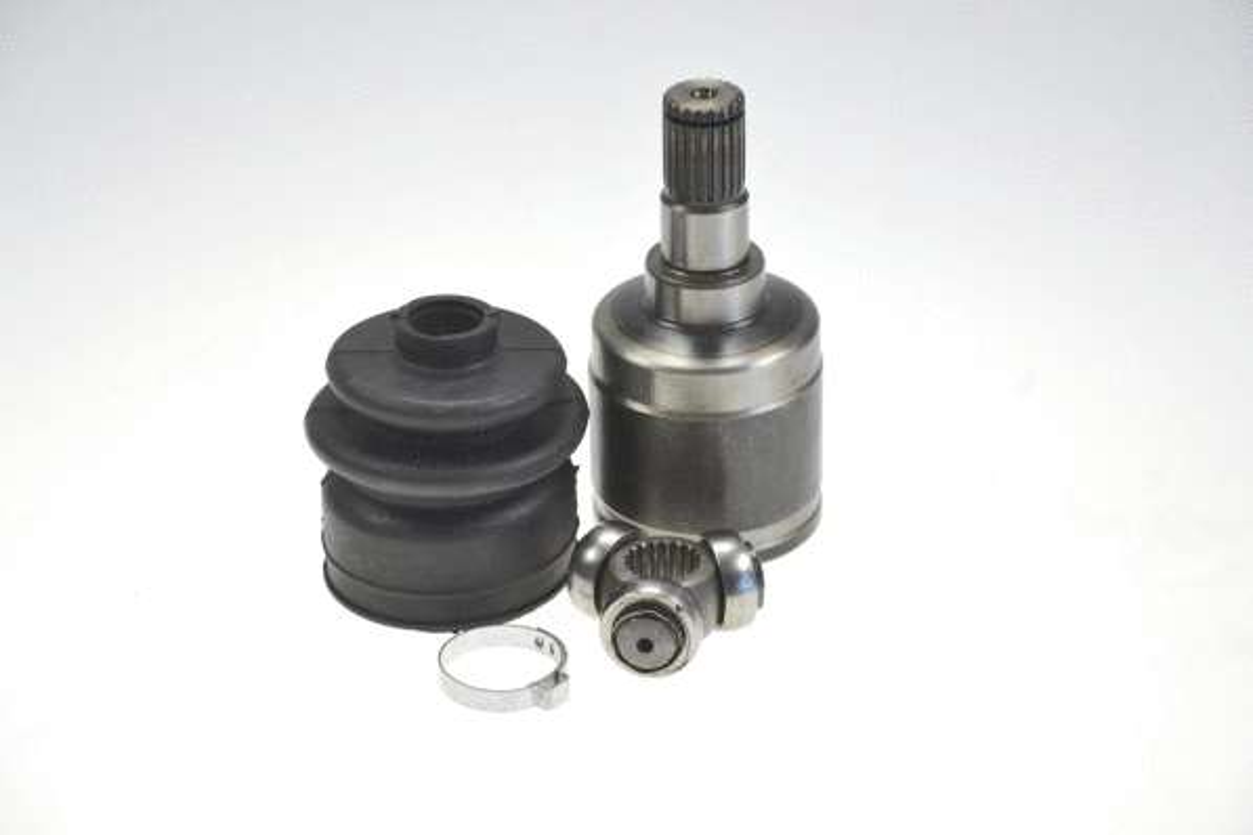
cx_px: 626
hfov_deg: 18.2
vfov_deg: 12.2
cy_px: 418
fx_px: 3915
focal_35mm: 112
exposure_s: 1/100
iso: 100
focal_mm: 75
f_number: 5.3
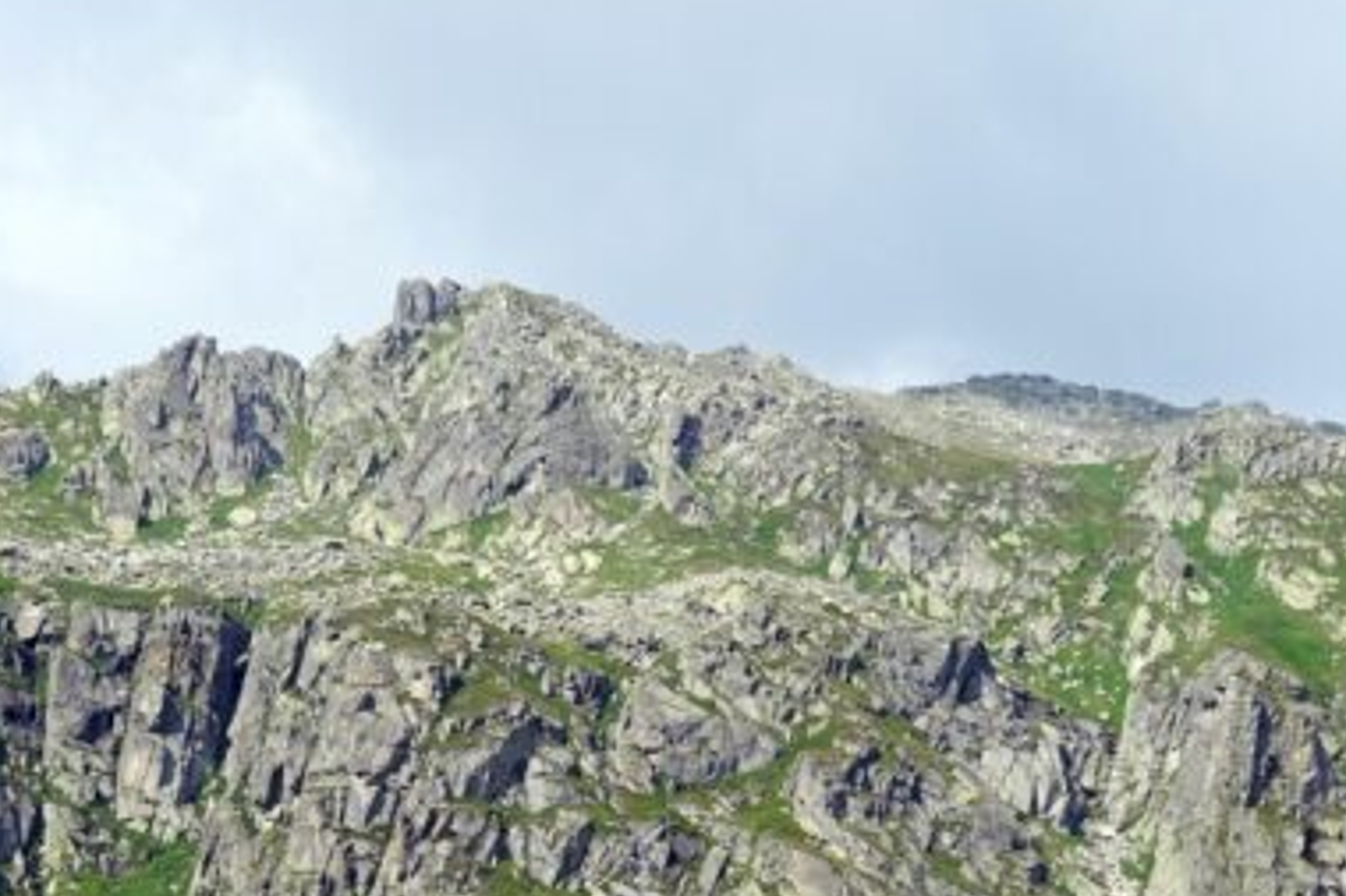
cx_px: 602
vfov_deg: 14.9
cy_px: 1048
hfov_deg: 22.9
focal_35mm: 89
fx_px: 3326
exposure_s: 1/125
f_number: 11
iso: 100
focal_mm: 33
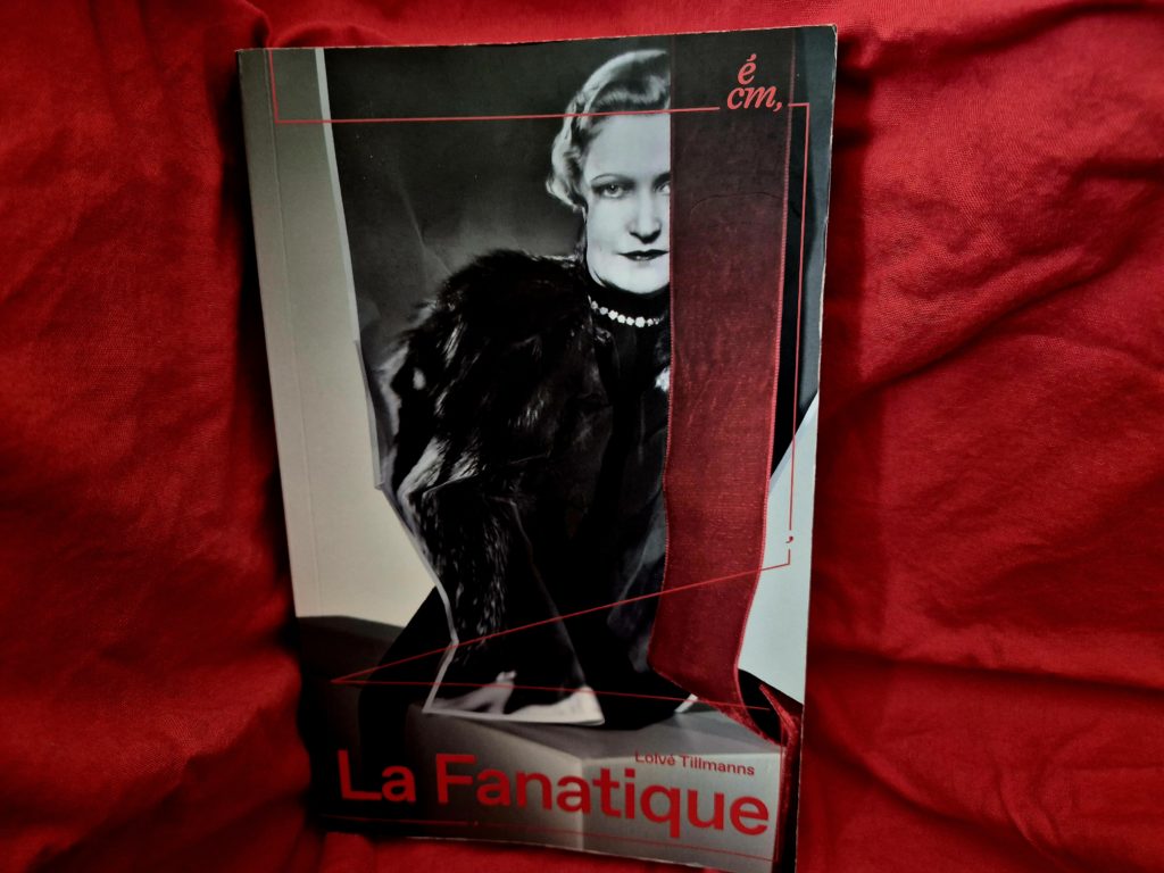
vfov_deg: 58.9
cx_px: 582
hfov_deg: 73.9
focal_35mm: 23
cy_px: 436
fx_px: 773
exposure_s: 1/100
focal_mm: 5.4
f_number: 1.8
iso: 160
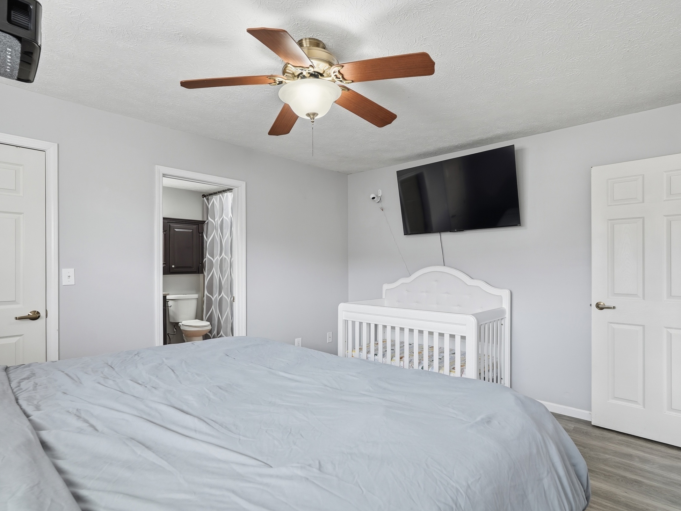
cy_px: 263
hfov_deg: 86.0
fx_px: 365
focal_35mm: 19
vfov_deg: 69.9
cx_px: 350
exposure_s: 1/40
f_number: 7.1
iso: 640
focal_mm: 16.5
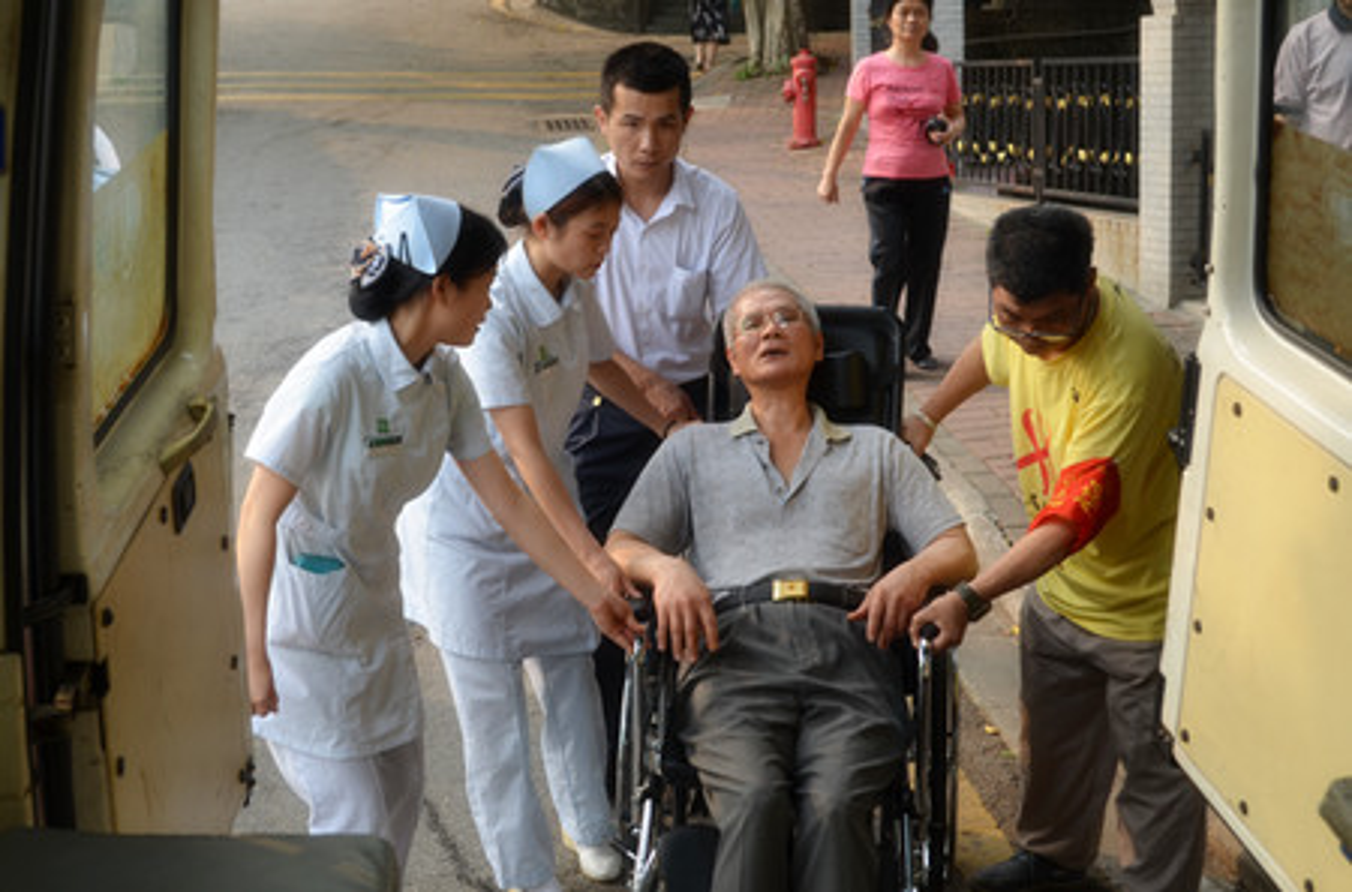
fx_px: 2022
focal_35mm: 54
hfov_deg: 37.0
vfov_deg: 24.9
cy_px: 446
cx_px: 676
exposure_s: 1/125
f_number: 5.6
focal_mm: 36
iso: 250
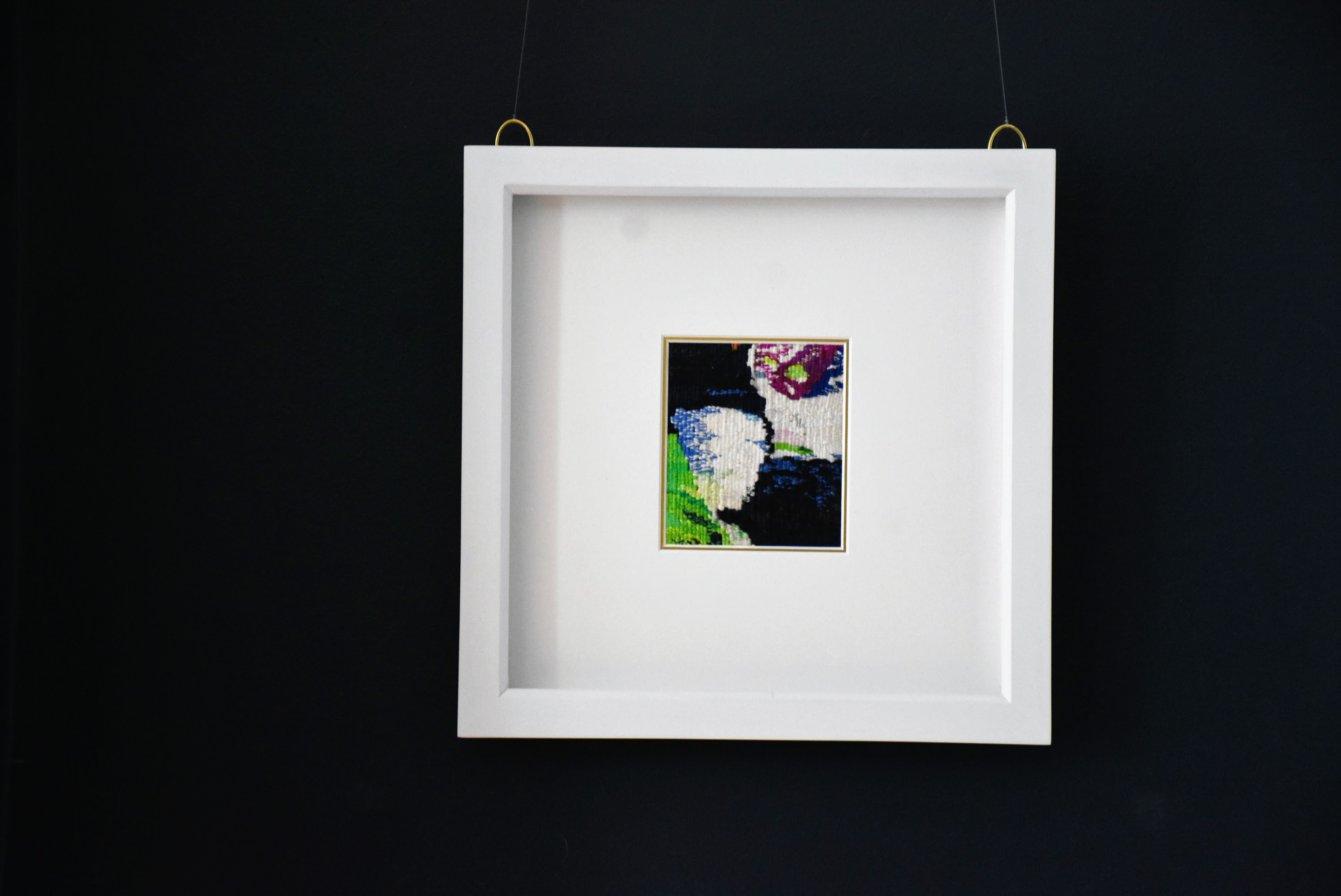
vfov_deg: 11.4
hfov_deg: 17.0
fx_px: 4473
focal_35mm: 120
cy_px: 448
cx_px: 670
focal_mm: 80
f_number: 5.3
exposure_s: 1/60
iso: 2800
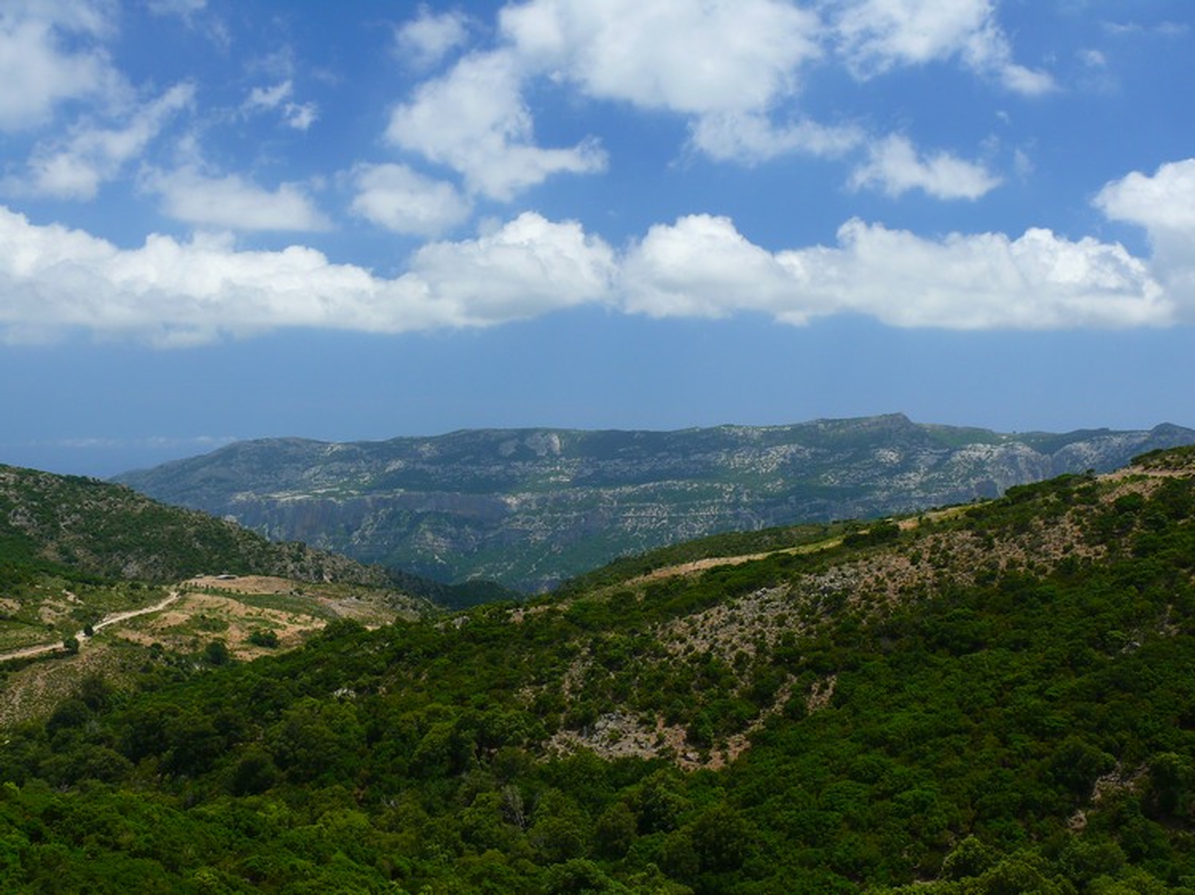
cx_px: 598
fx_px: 1208
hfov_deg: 52.6
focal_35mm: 35
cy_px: 448
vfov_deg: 40.7
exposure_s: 1/250
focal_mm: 7.4
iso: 100
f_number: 5
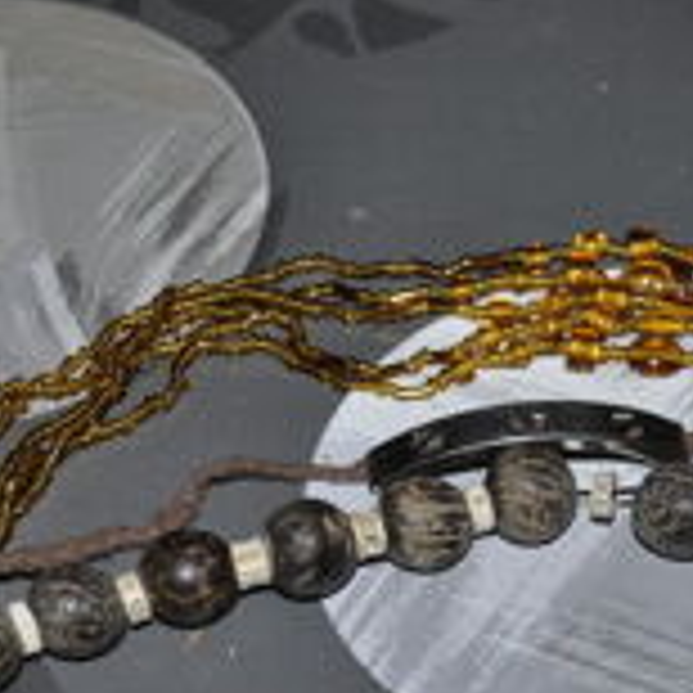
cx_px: 572
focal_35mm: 115
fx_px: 2612
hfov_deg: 15.0
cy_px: 524
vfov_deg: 15.0
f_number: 4.5
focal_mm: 29
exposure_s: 1/60
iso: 400
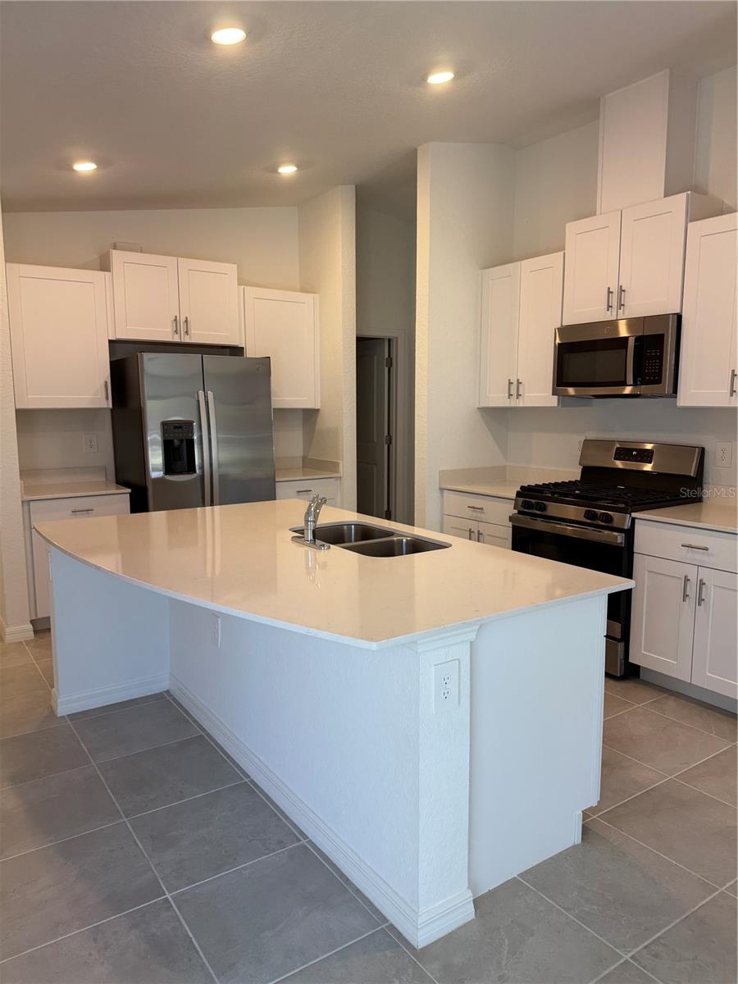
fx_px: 682
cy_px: 492
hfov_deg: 56.8
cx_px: 369
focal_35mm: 24
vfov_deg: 71.6
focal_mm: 6.76
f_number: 1.78
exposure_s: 1/120
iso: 100
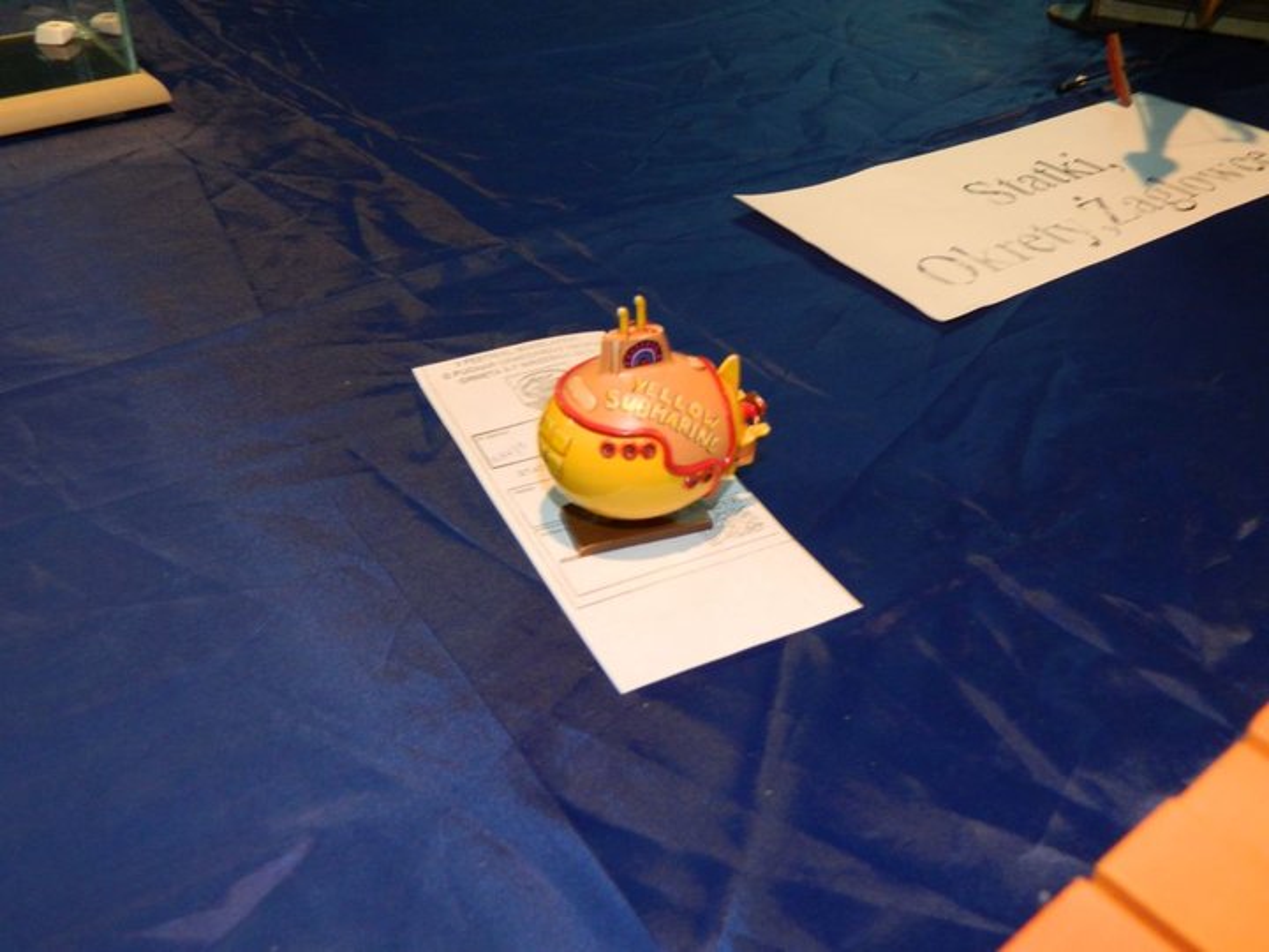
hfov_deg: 58.4
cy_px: 476
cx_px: 634
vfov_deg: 45.4
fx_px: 1136
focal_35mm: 31
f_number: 3.2
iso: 200
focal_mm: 5.6
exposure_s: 1/40
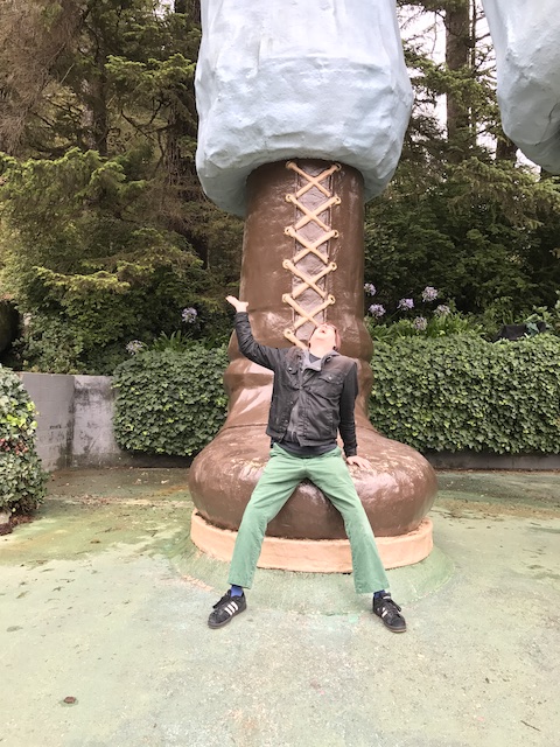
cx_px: 280
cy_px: 374
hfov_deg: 49.7
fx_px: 604
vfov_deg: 63.4
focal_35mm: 28
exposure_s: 1/60
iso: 32
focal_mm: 3.99
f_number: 1.8
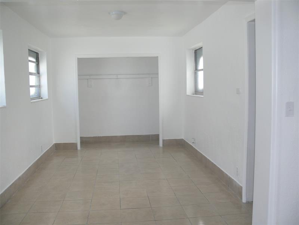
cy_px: 112
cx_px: 150
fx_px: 302
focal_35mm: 35
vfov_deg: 40.7
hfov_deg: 52.6
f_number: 3.2
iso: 80
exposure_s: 1/60
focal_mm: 7.4
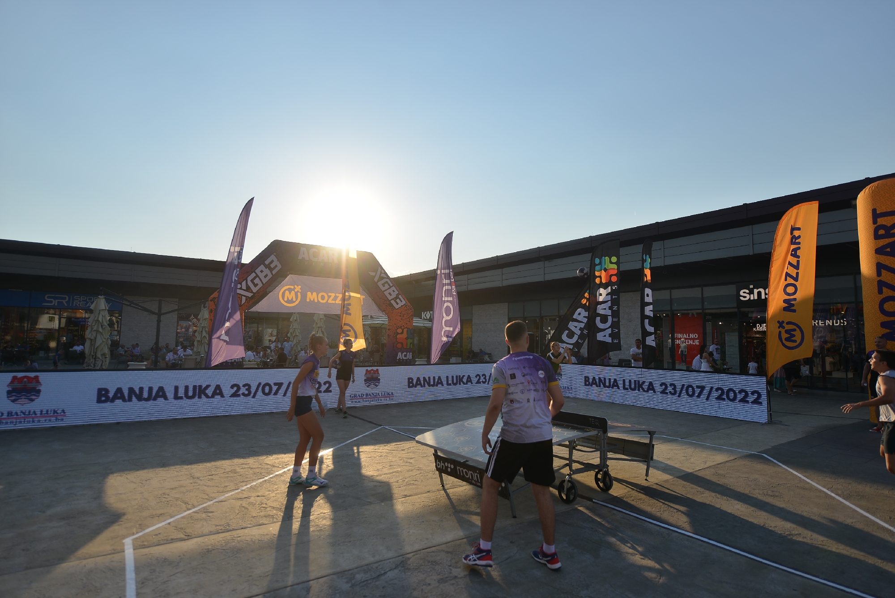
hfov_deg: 86.9
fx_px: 473
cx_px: 448
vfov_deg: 64.6
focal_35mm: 19
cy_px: 299
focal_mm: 19
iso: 100
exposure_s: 1/2000
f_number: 3.5
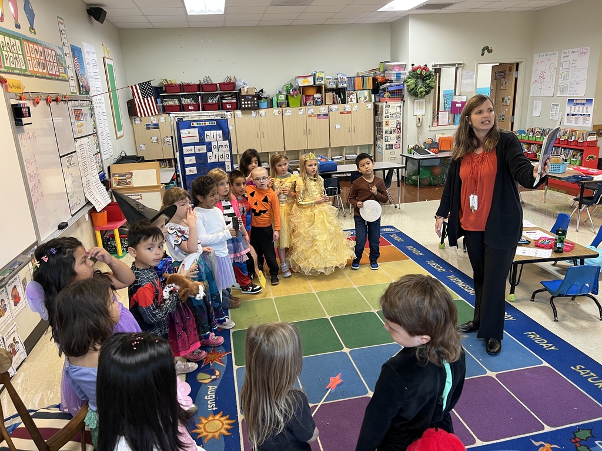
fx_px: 452
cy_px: 226
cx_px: 301
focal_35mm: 26
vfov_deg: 53.1
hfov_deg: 67.3
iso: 100
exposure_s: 1/60
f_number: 1.5
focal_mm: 5.7
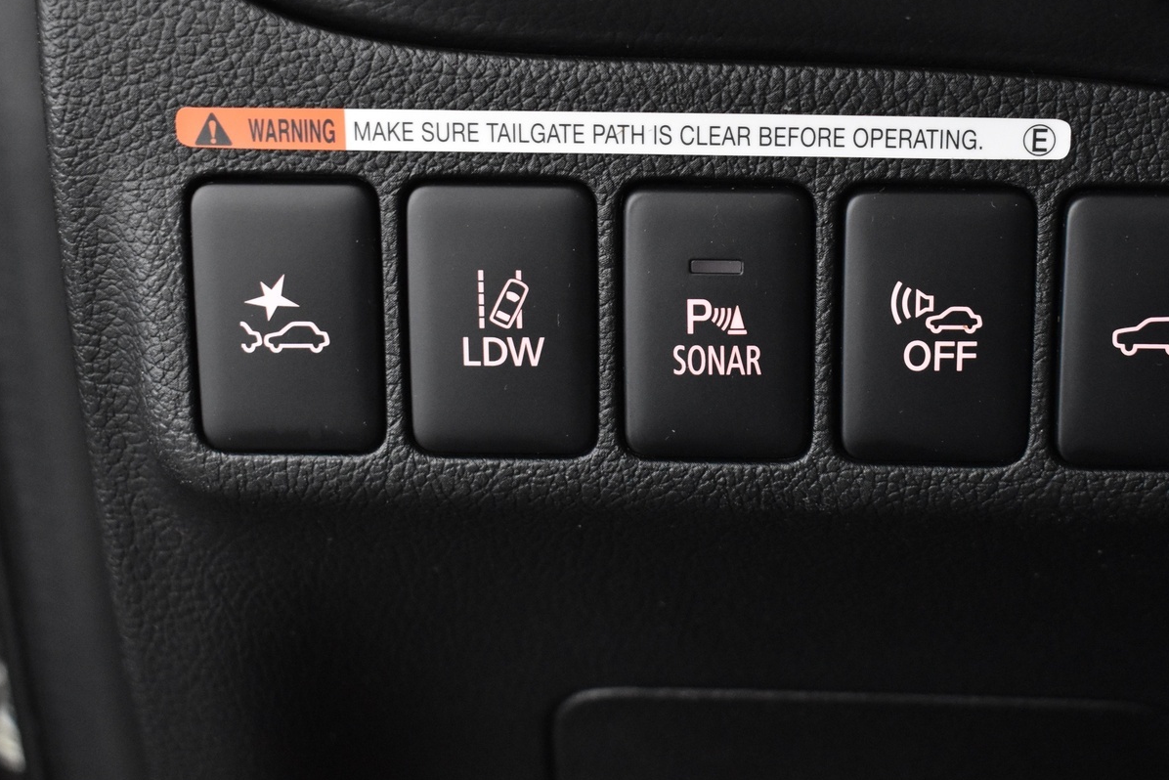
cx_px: 715
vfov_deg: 20.9
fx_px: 2111
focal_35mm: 65
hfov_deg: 30.8
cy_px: 333
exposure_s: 1/25
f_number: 4.5
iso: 3200
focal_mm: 32
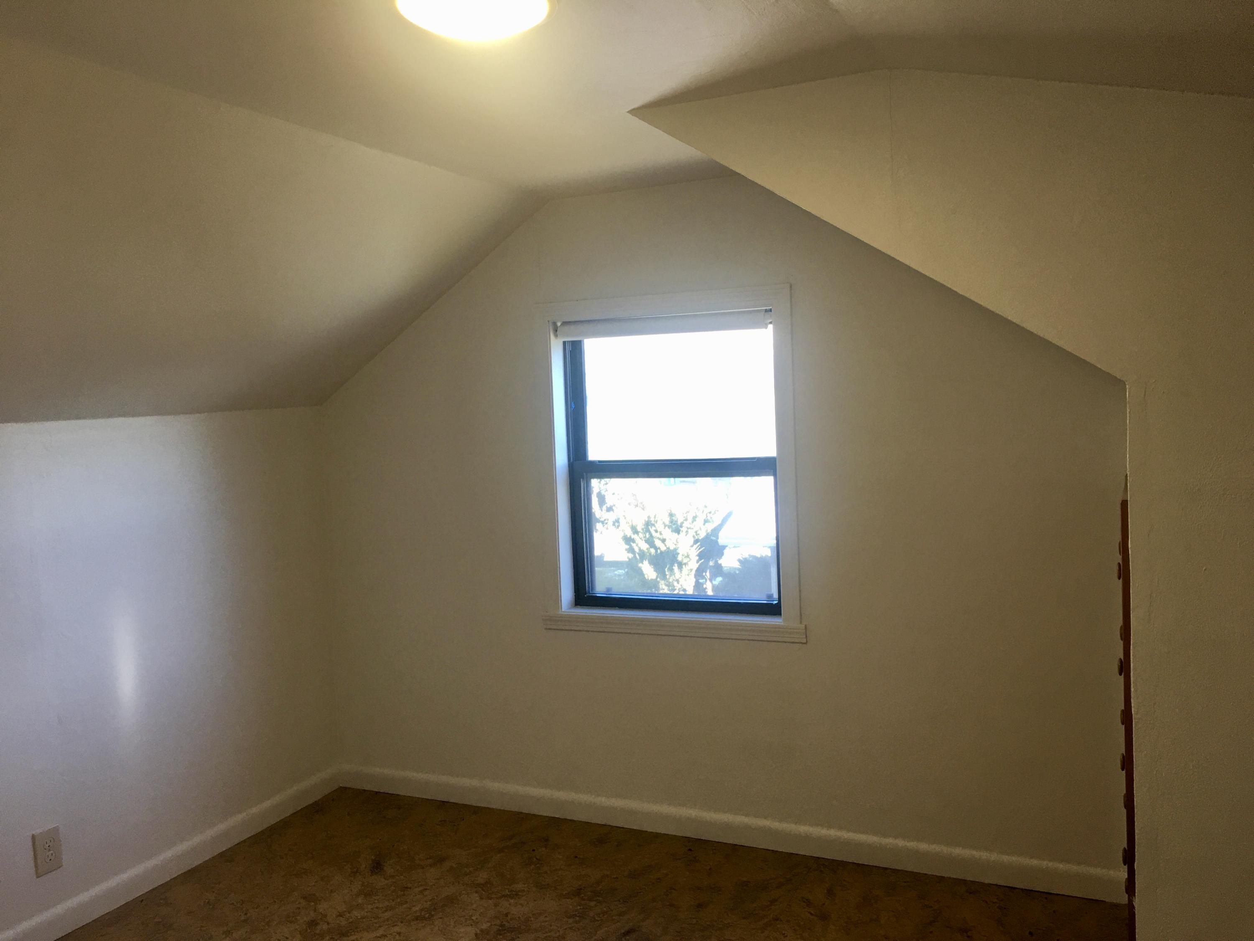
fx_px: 1051
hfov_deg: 61.7
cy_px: 470
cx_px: 627
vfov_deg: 48.2
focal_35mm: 29
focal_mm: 4.15
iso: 25
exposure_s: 1/40
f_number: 2.2
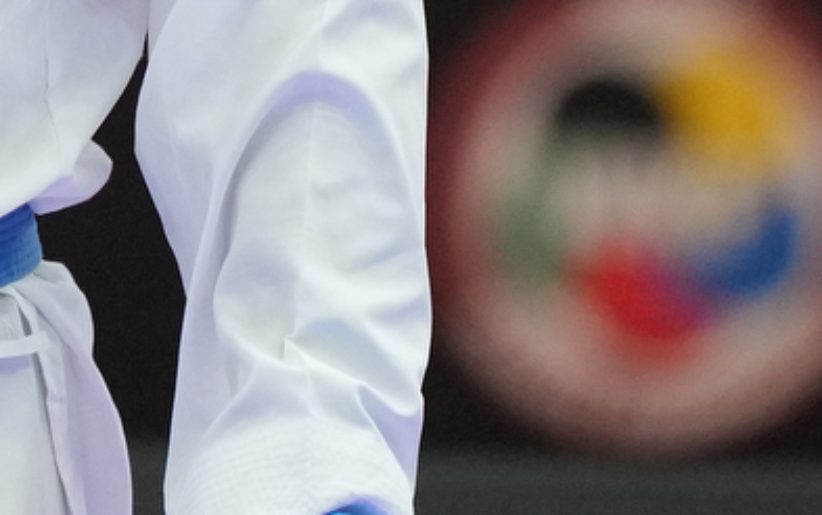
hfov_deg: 1.6
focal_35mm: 1297
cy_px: -768
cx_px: -527
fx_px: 29068
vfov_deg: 1.0
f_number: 2.8
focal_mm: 200
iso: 2500
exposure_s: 1/1000
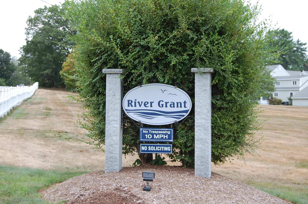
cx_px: 154
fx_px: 487
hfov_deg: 35.1
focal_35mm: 57
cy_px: 102
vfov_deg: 23.7
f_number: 5.6
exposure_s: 1/125
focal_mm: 38
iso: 250
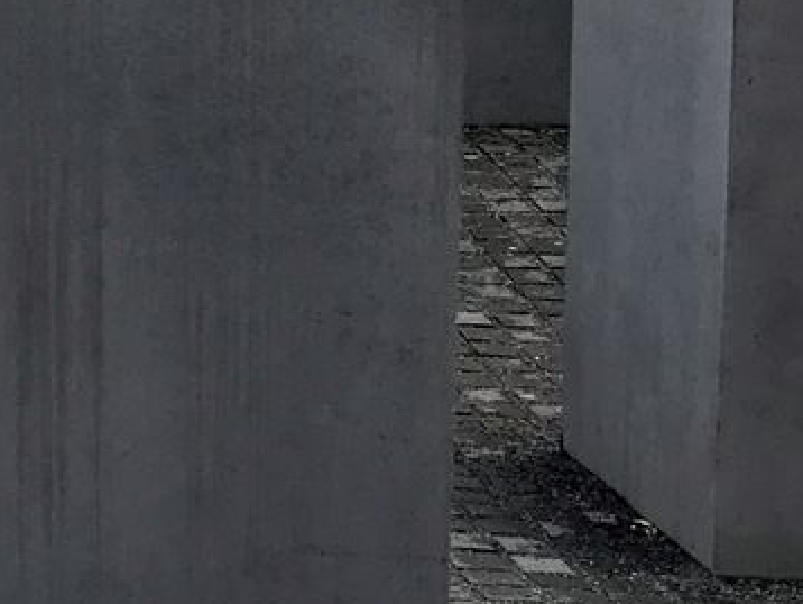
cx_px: -451
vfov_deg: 11.8
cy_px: 40
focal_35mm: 125
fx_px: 2902
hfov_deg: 14.5
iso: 20
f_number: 1.8
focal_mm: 3.99
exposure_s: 1/349
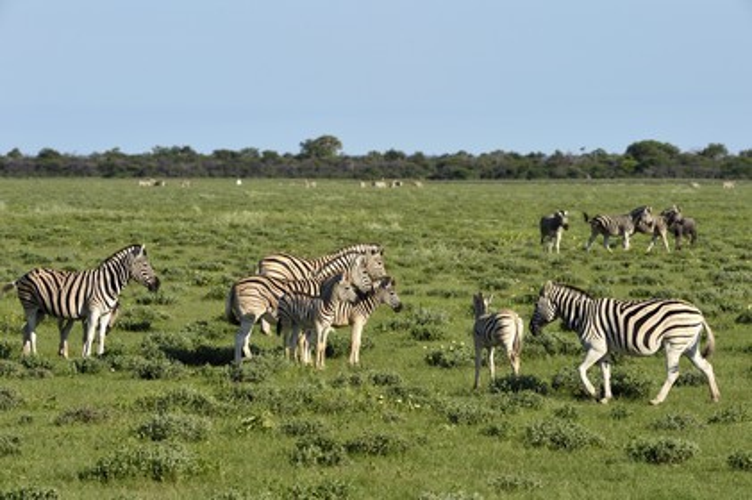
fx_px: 5844
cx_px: 376
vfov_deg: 4.9
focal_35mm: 280
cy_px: 250
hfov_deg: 7.4
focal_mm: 280
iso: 400
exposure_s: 1/1000
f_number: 10
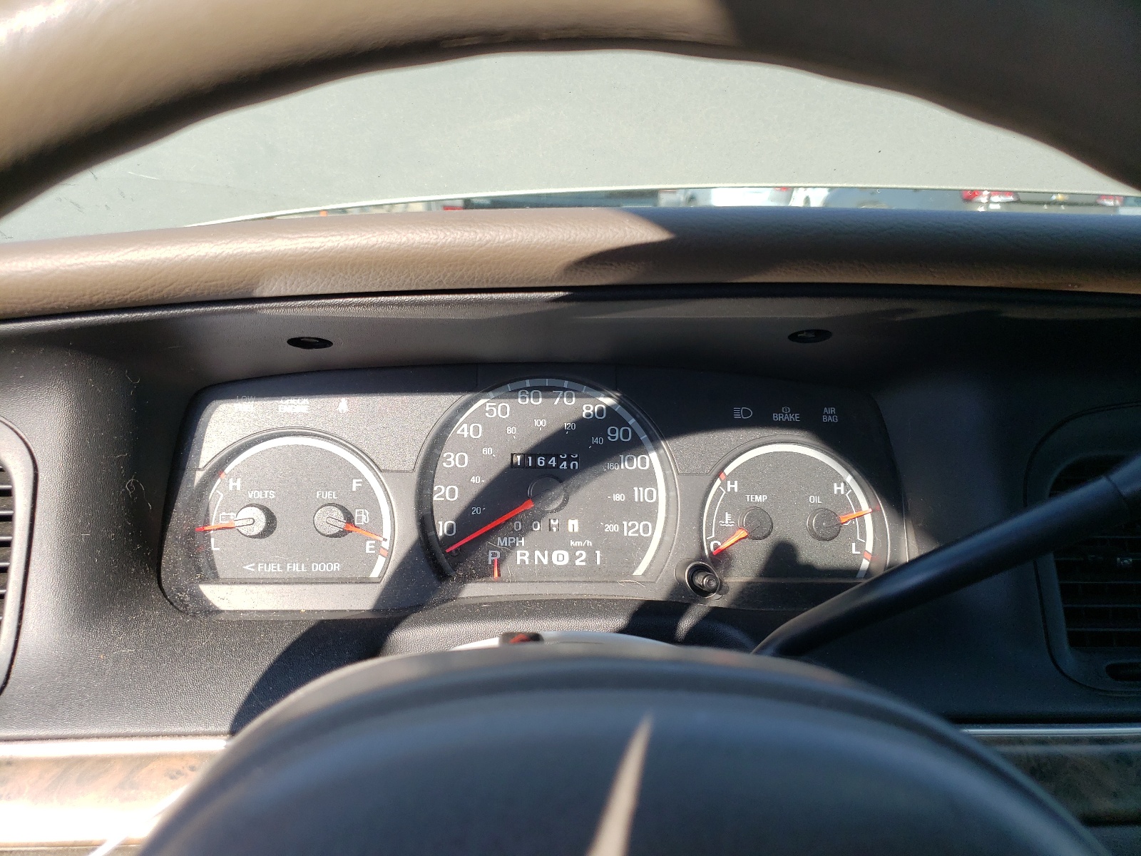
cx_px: 570
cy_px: 428
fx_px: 857
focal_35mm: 26
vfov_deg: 53.1
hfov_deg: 67.3
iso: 50
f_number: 1.5
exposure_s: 1/769
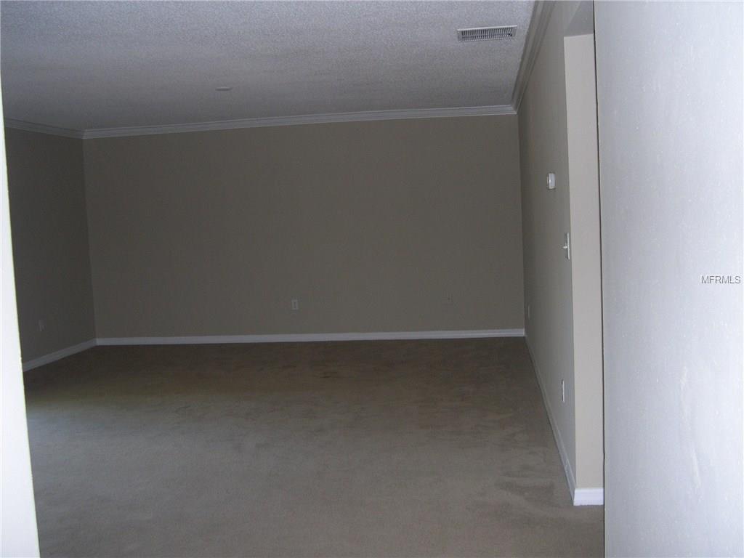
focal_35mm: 38
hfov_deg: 49.0
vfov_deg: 37.7
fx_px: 817
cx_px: 372
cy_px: 279
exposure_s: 1/60
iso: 178
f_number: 2.8
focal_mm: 8
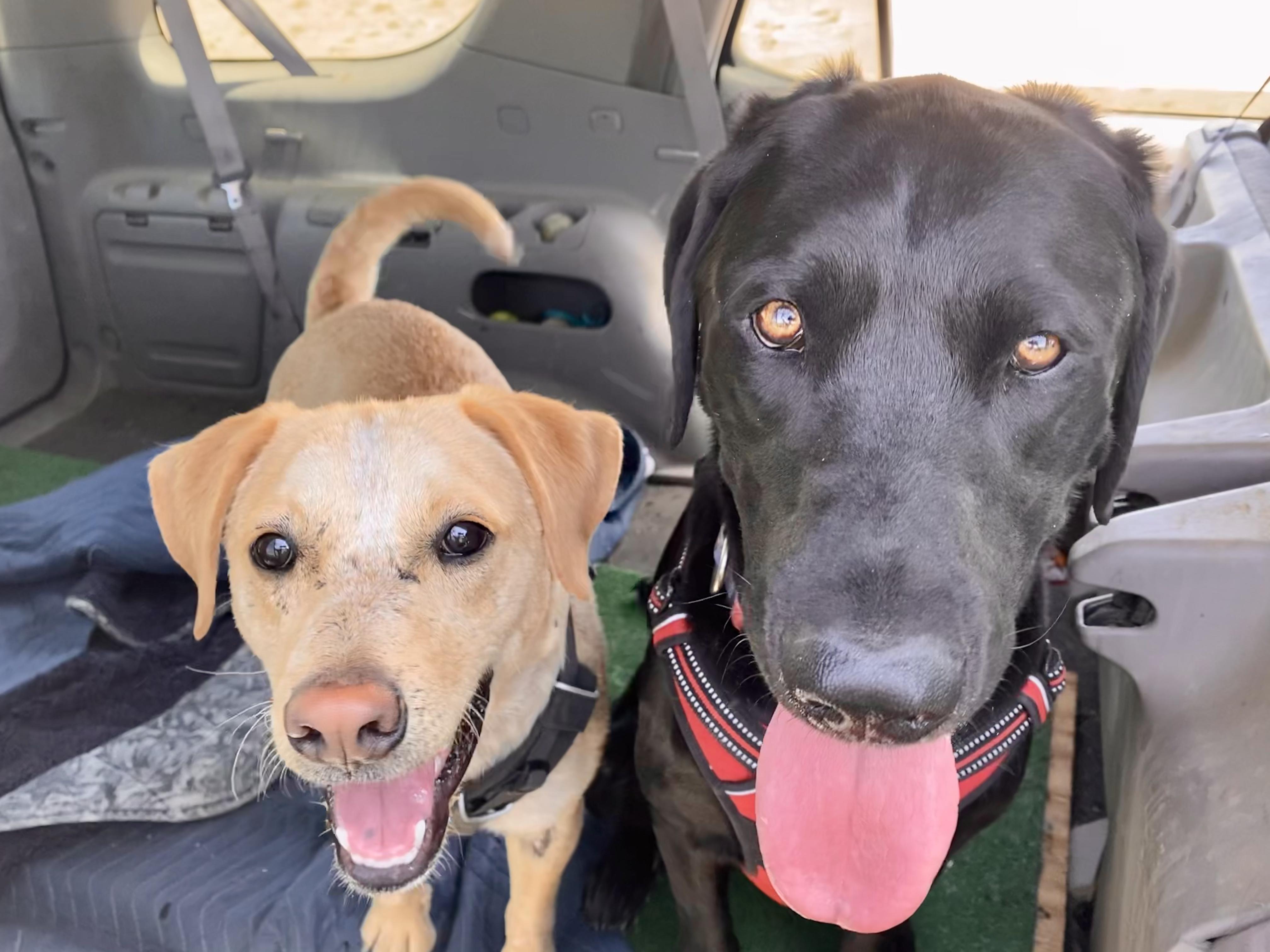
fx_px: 954
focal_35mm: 26
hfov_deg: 67.3
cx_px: 635
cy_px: 476
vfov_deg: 53.1
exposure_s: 1/121
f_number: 1.8
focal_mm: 4.25
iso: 100
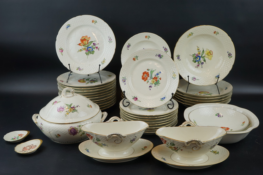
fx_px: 300
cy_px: 88
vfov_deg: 32.6
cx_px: 132
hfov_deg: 47.4
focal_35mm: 41
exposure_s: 1/80
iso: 100
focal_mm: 41
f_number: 5.6
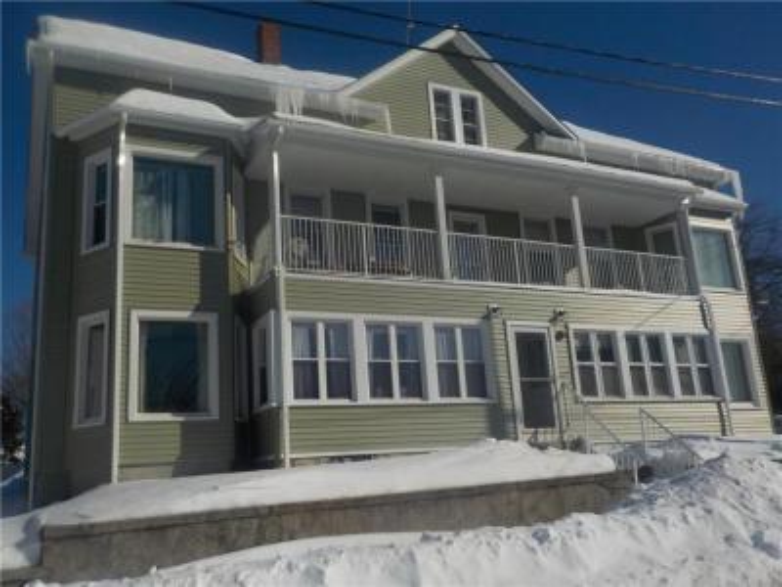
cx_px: 391
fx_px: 678
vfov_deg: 46.8
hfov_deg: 60.0
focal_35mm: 30
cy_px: 294
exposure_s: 1/1000
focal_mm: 4.1
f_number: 6.6
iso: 125
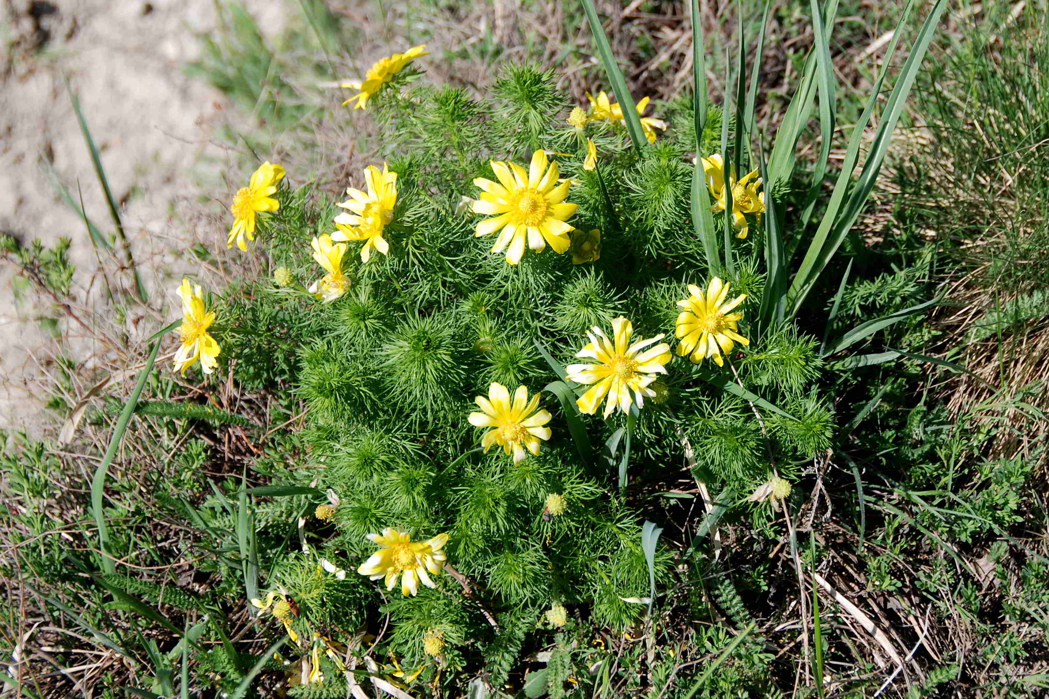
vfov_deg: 10.4
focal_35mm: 132
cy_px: 291
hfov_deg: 15.5
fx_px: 3846
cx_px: 596
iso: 125
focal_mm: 70
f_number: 5.6
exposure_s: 1/500
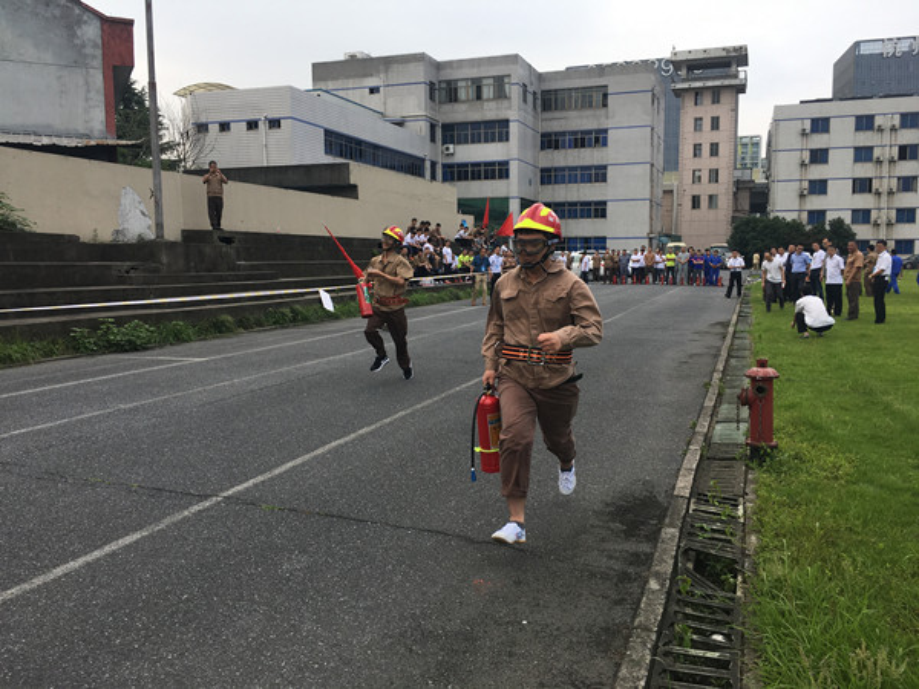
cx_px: 460
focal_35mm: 29
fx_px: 770
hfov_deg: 61.7
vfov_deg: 48.2
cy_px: 344
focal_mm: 4.15
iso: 25
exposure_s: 1/725
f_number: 2.2
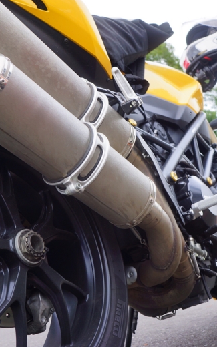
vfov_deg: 42.6
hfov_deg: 27.4
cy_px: 173
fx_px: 445
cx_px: 105
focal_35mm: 47
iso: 100
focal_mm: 20
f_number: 4.5
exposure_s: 1/80
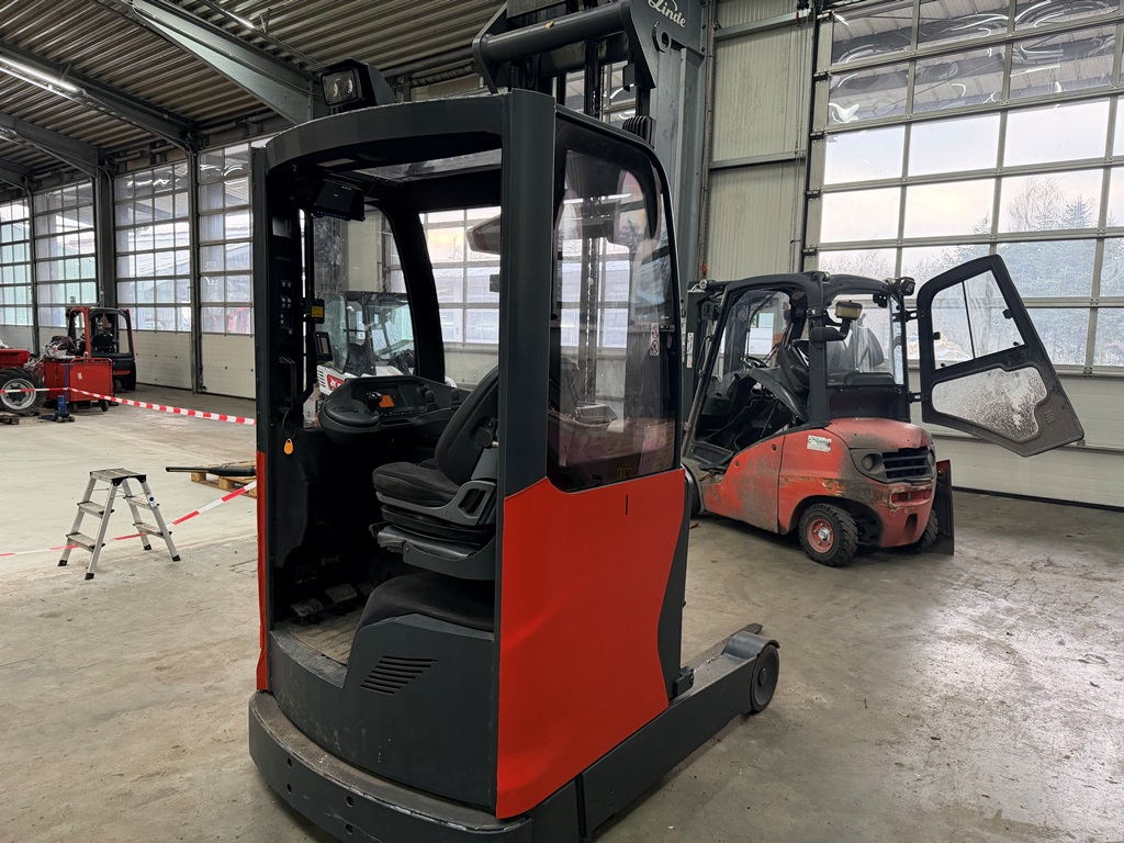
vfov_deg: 56.8
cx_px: 562
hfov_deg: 71.6
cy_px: 422
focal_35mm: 24
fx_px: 779
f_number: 1.78
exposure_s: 1/100
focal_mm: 6.76
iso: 320
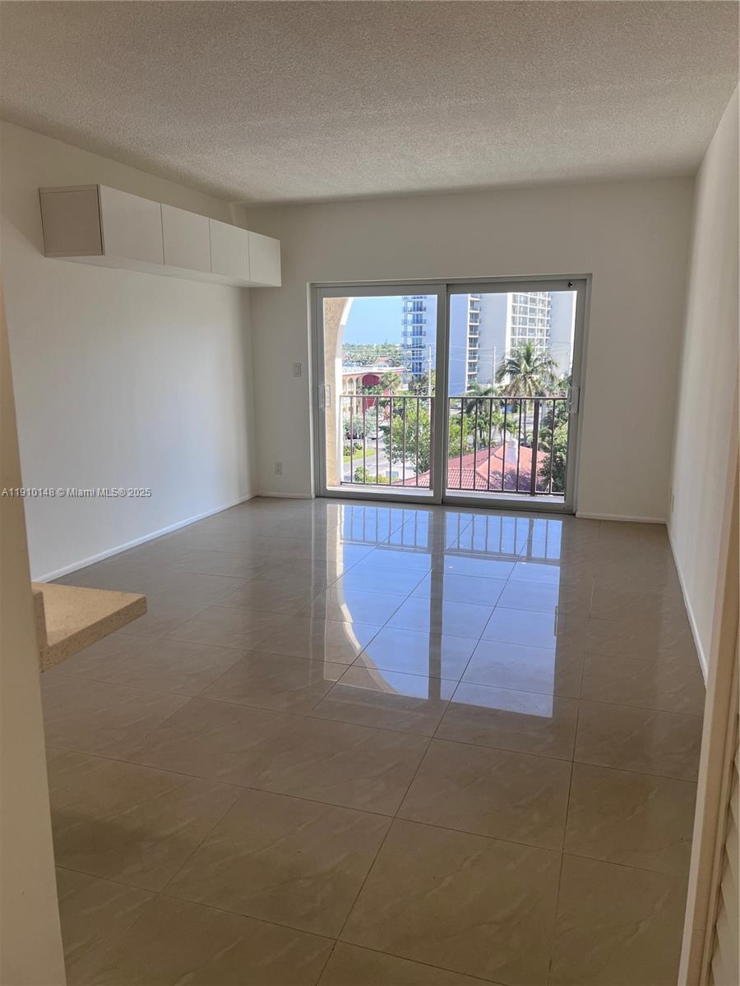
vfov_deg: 67.3
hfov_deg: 53.1
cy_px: 493
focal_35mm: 26
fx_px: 741
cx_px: 370
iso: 40
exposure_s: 1/258
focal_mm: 5.7
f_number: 1.5
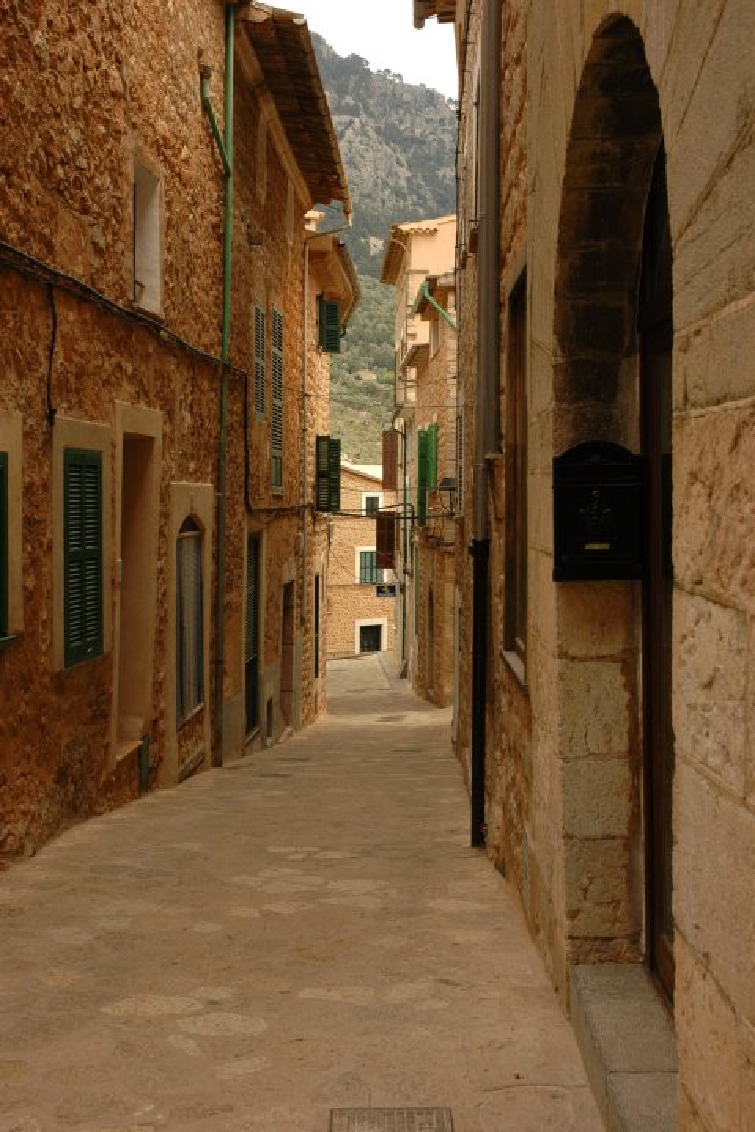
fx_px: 1274
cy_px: 566
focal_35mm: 40
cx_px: 378
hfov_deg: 33.0
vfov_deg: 47.9
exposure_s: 1/200
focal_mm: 27
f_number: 7.1
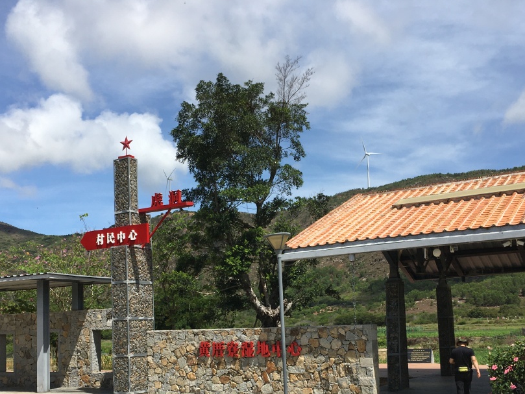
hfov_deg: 43.8
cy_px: 287
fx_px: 652
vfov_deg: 33.1
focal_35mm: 43
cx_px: 264
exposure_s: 1/1923
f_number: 2.2
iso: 25
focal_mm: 4.15
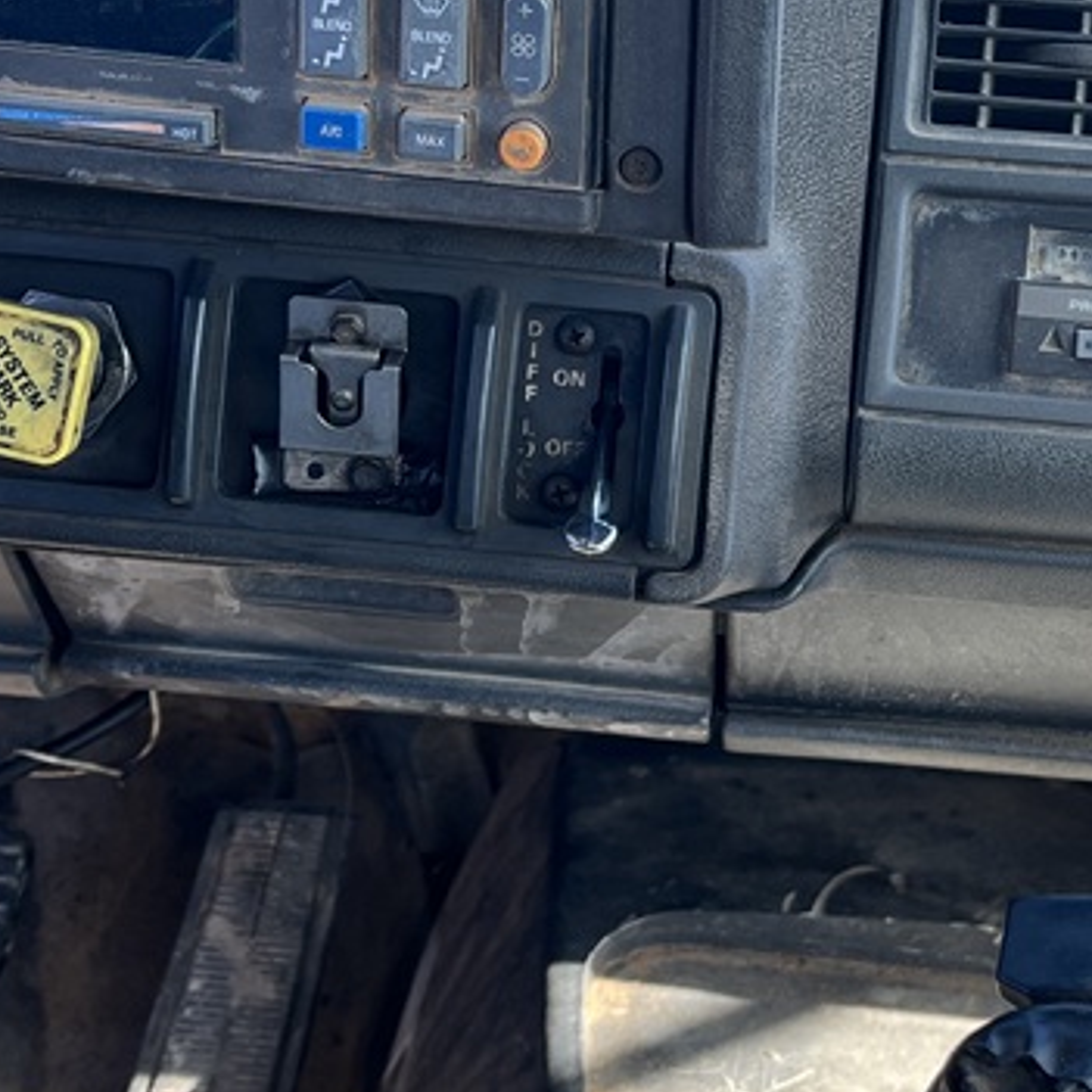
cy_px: 355
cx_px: 728
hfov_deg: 26.0
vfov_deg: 25.9
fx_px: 2356
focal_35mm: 66
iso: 50
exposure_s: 1/360
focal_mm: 5.1
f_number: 1.6
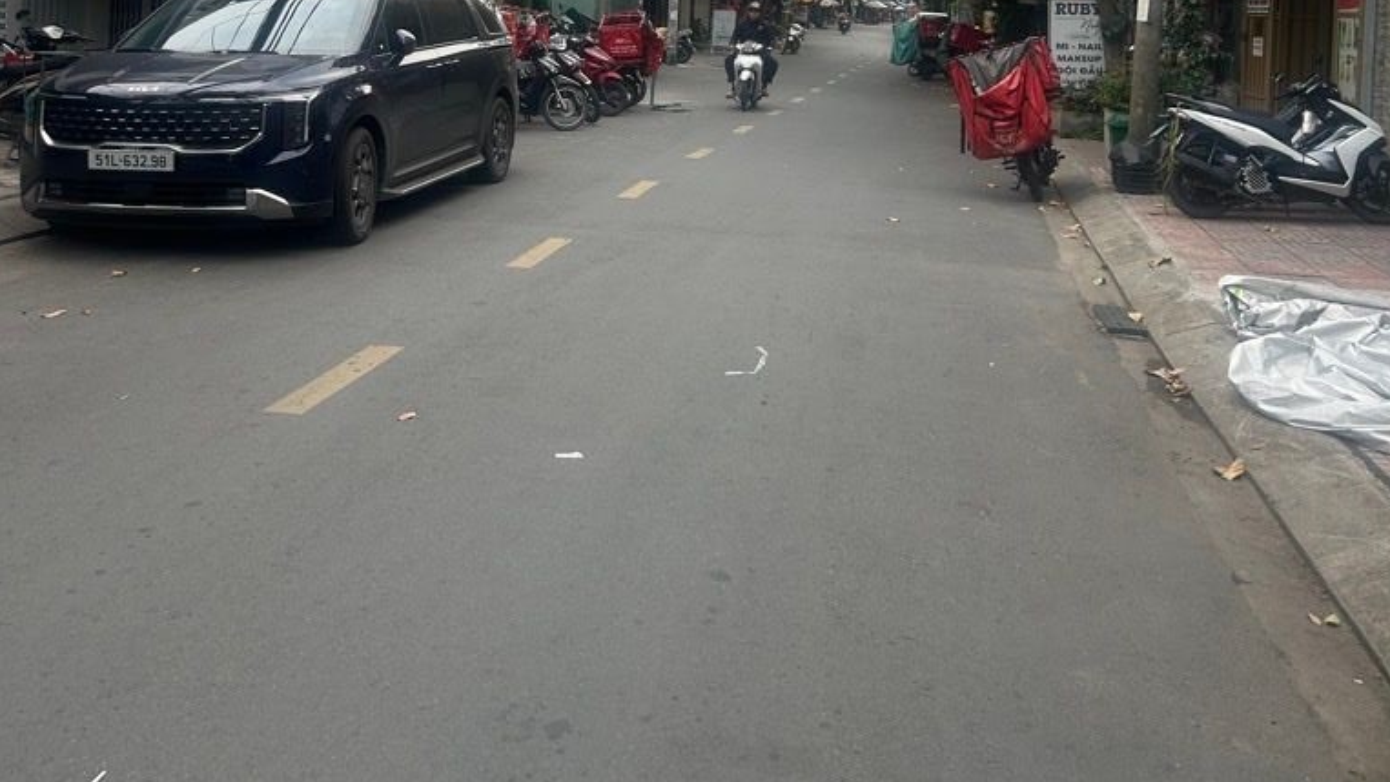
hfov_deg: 52.8
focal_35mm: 38
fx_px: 1400
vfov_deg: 29.3
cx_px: 696
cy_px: 13
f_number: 1.5
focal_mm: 5.7
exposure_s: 1/1395
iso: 50
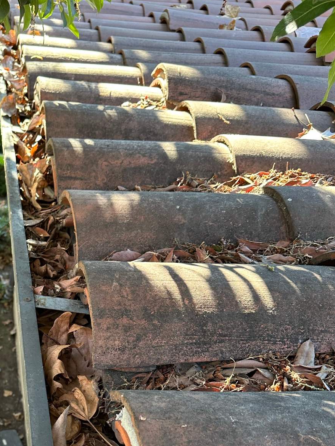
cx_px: 47
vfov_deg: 42.8
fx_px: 542
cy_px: 354
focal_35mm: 42
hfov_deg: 33.0
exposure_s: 1/132
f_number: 1.78
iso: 100
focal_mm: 6.86
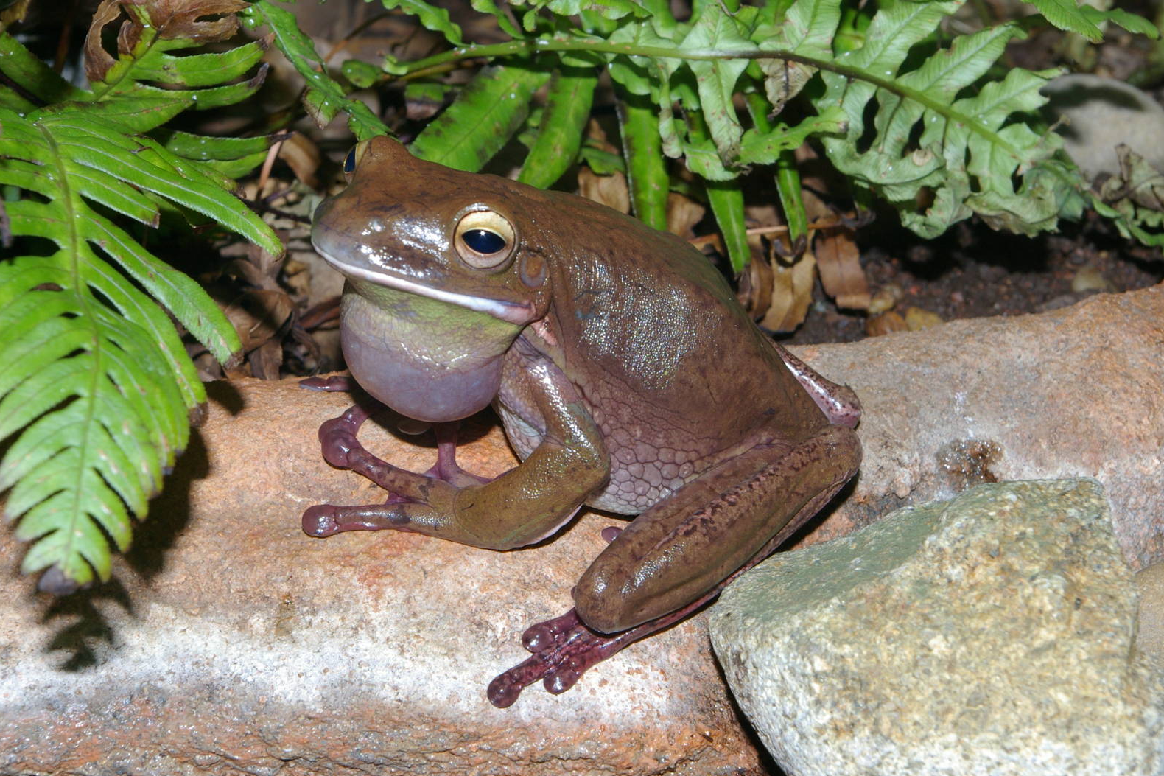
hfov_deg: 24.3
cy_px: 386
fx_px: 2700
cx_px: 586
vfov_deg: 16.4
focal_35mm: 84
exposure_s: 1/60
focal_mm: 55
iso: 400
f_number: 16
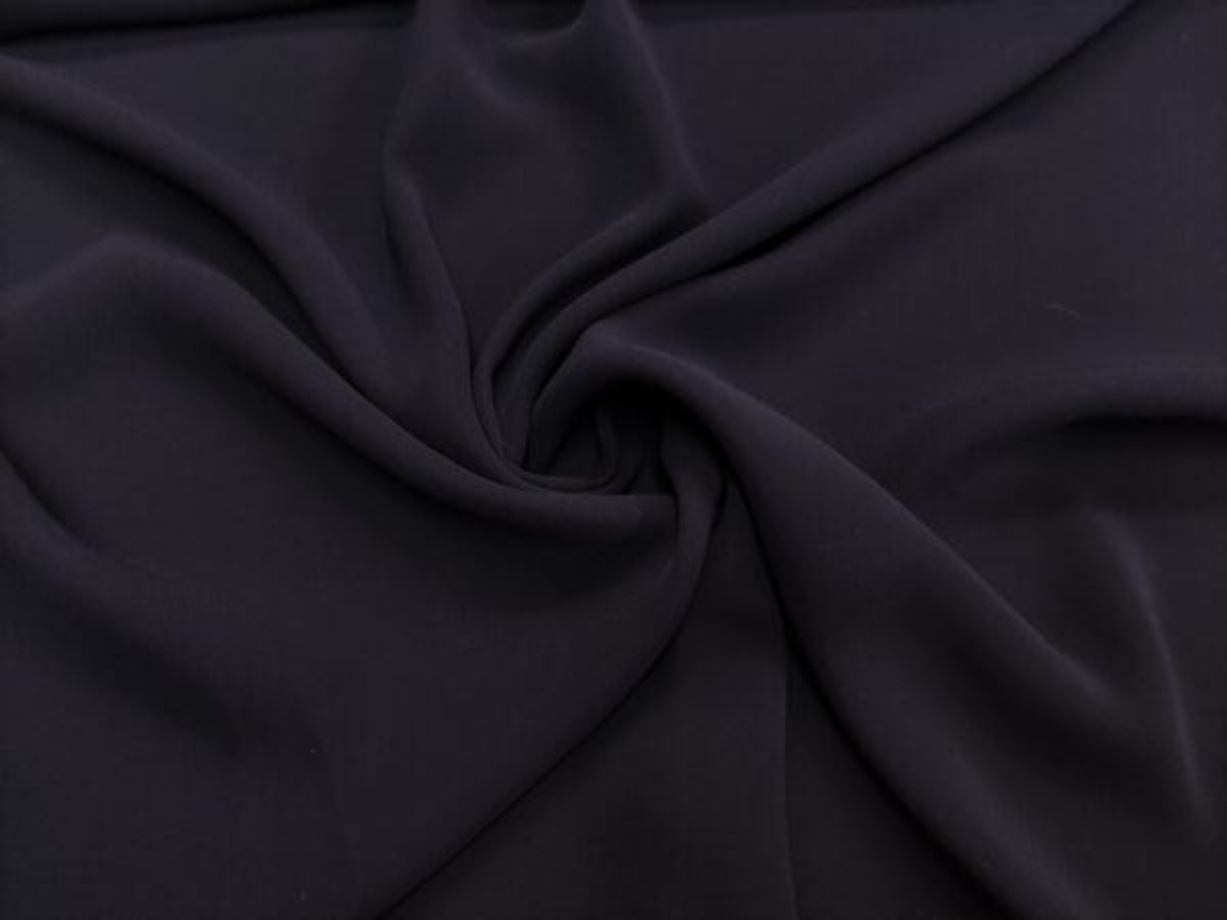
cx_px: 614
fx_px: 886
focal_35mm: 25
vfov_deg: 54.9
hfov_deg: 69.4
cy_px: 460
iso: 320
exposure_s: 1/40
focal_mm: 5.43
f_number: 1.89
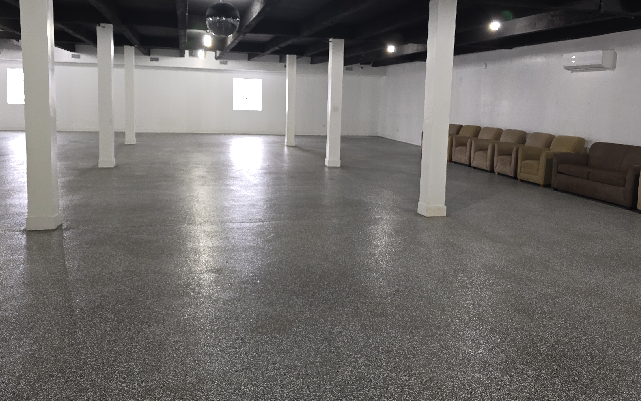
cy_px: 149
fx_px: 524
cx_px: 309
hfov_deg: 62.9
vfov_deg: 41.5
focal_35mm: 30
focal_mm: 6.3
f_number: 1.7
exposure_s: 1/60
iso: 64
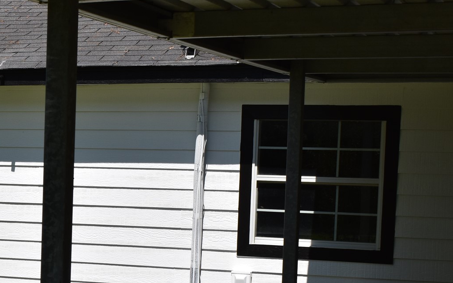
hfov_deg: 20.6
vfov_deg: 13.4
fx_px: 1198
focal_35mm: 97
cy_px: 261
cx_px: -24
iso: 200
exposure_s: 1/500
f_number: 11
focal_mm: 30
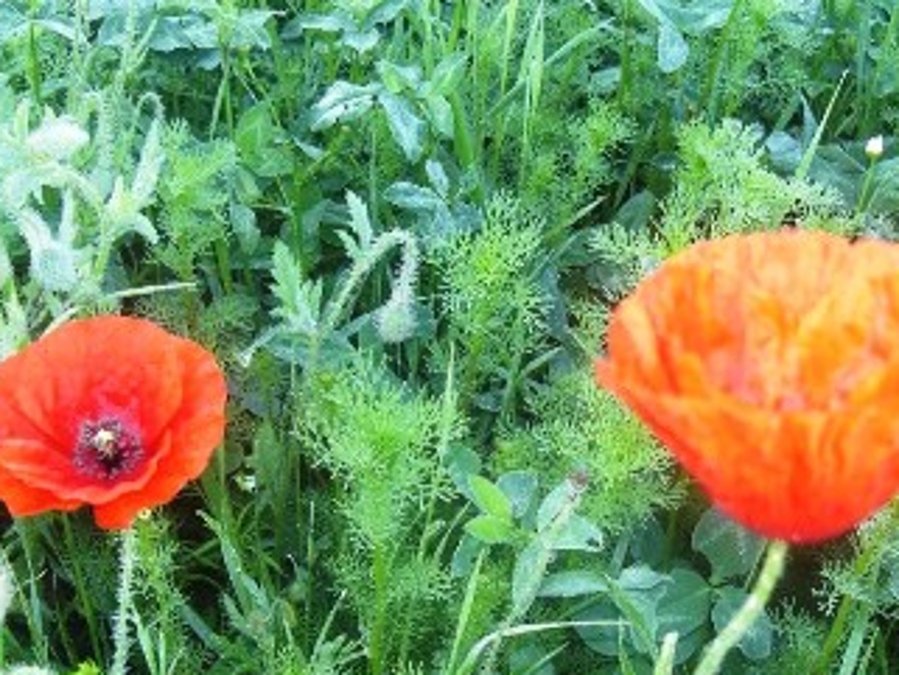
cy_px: 381
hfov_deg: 36.1
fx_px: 1377
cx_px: 499
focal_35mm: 53
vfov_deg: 27.5
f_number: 3.1
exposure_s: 1/80
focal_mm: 6.3
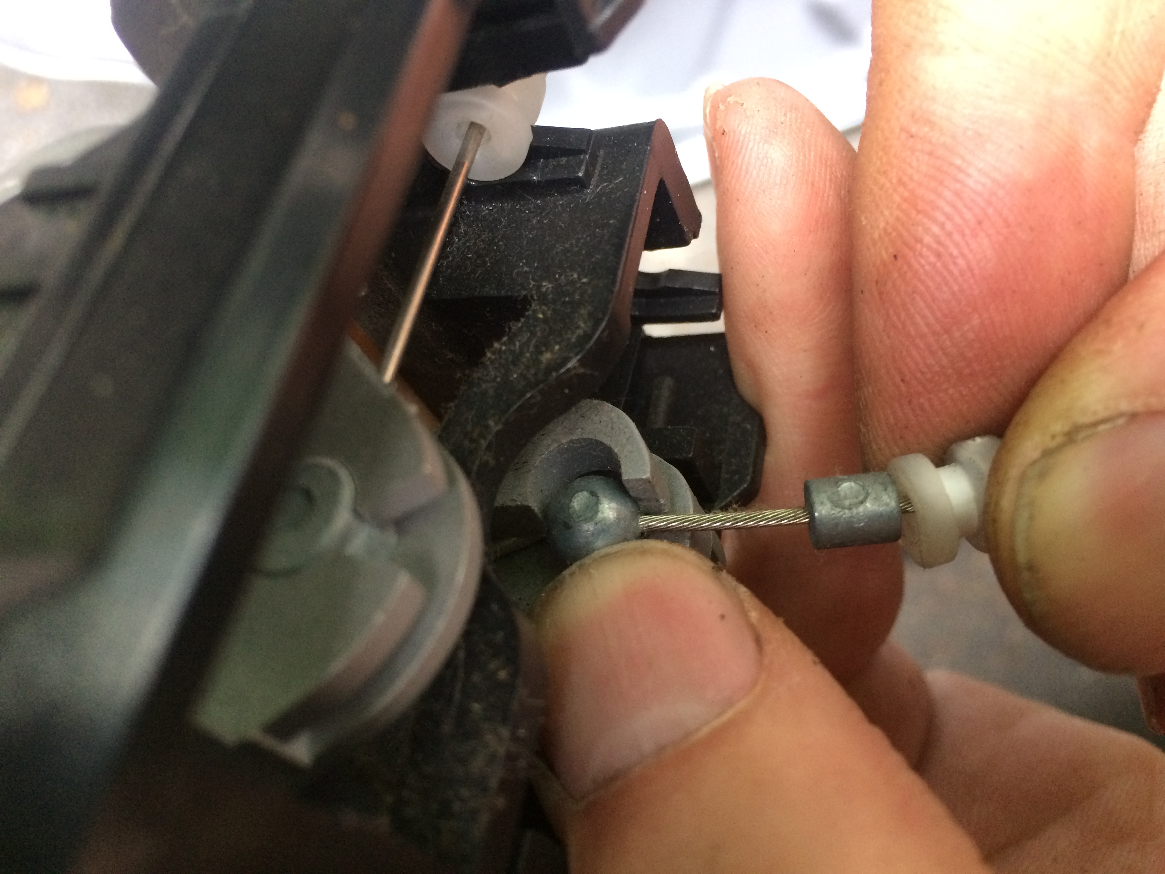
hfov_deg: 61.7
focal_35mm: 29
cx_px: 582
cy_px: 437
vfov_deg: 48.2
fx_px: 976
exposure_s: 1/30
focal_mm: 4.15
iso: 160
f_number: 2.2
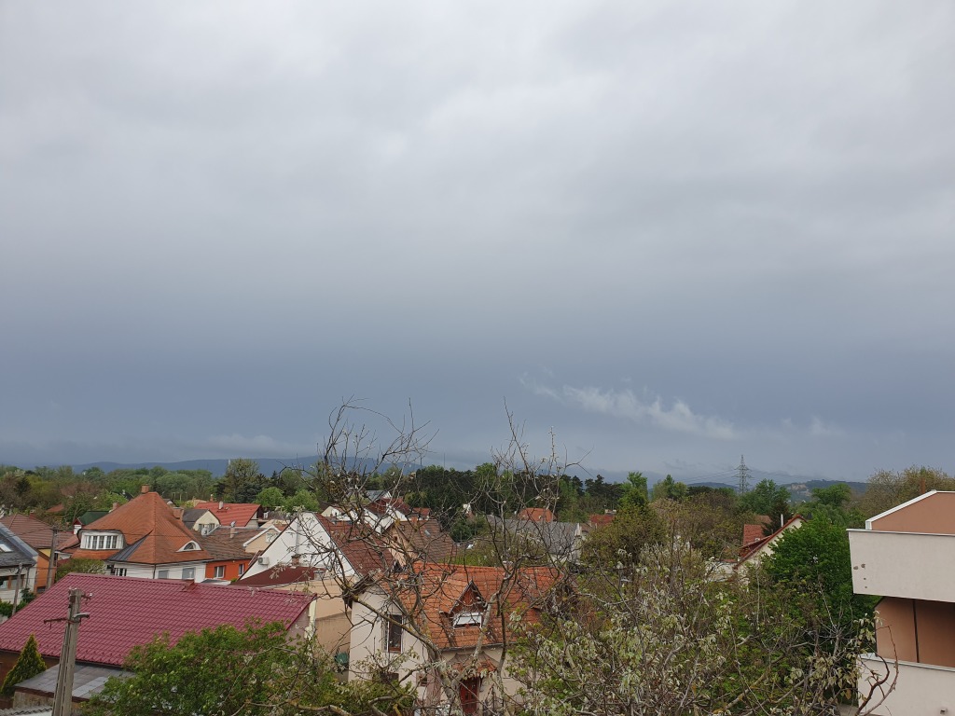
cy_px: 358
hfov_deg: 67.3
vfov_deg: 53.1
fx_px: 717
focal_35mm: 26
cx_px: 478
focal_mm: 4.32
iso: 50
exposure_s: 1/178
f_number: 2.4
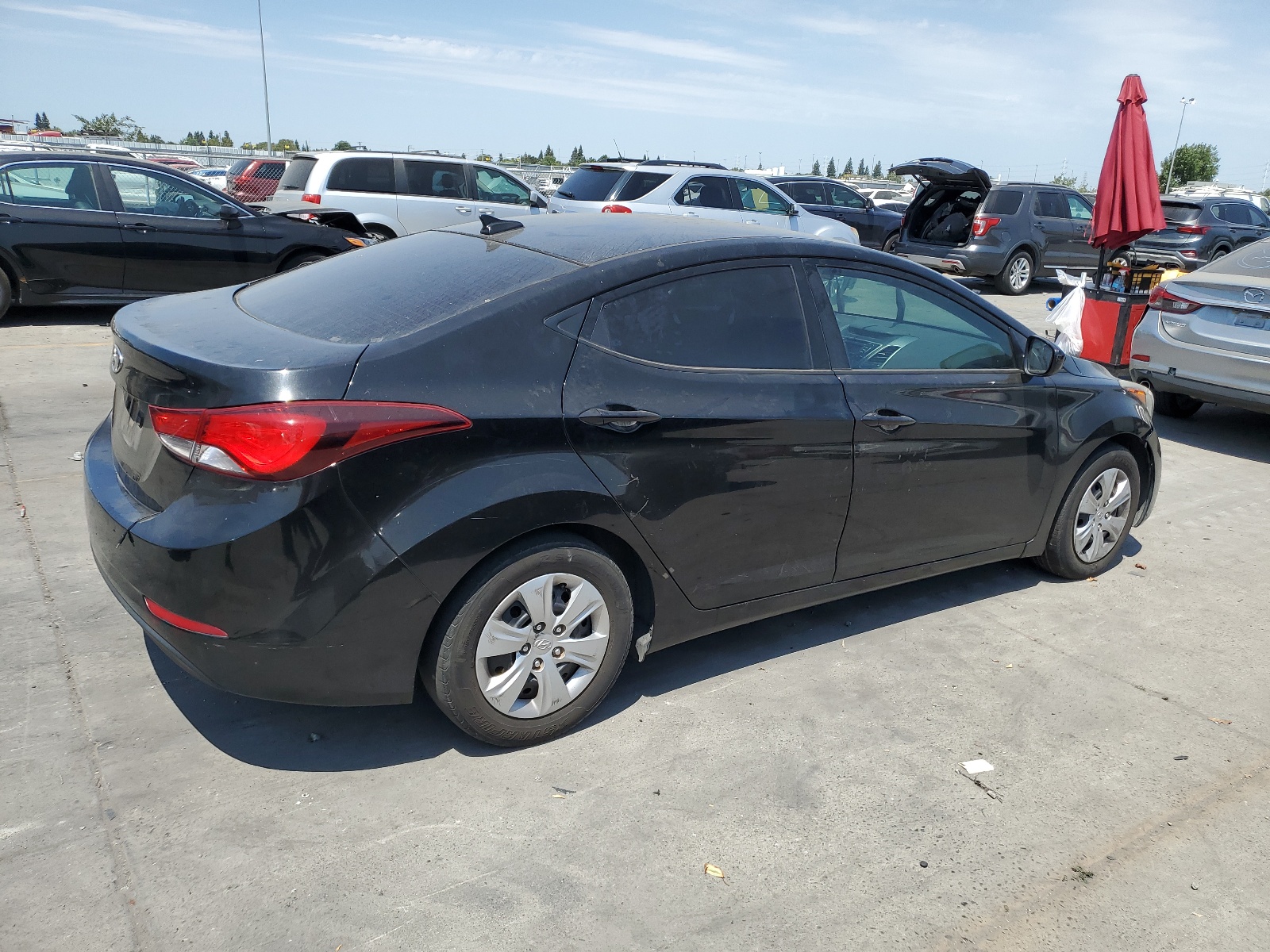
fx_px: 954
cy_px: 476
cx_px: 635
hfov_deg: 67.3
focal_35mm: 26
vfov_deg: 53.1
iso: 50
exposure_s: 1/3333
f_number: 1.5
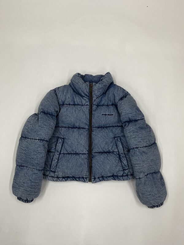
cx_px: 92
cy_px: 122
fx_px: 184
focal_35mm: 26
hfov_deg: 53.1
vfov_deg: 67.3
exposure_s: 1/100
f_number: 1.6
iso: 100
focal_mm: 5.1
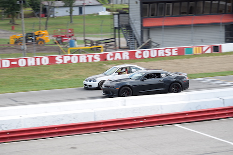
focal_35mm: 108
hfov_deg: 18.9
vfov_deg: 12.7
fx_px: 699
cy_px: 78
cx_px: 116
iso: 160
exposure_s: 1/320
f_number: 6.3
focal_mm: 72
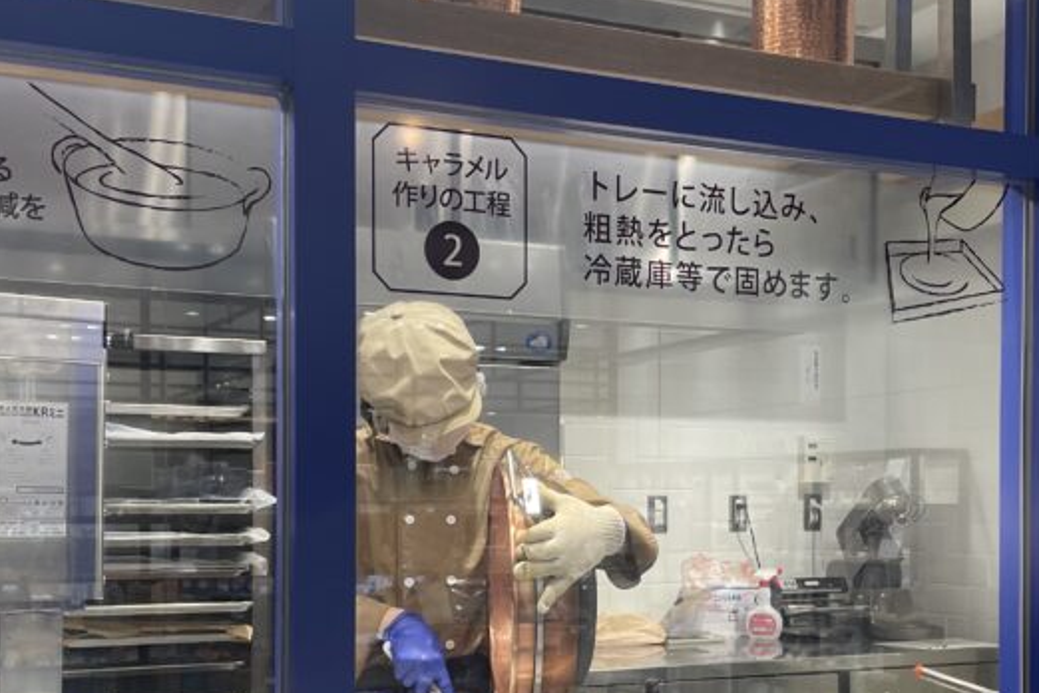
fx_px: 1530
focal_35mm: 53
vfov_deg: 25.2
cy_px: 528
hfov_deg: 37.4
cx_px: 629
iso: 100
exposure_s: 1/100
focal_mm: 4.2
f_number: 1.6
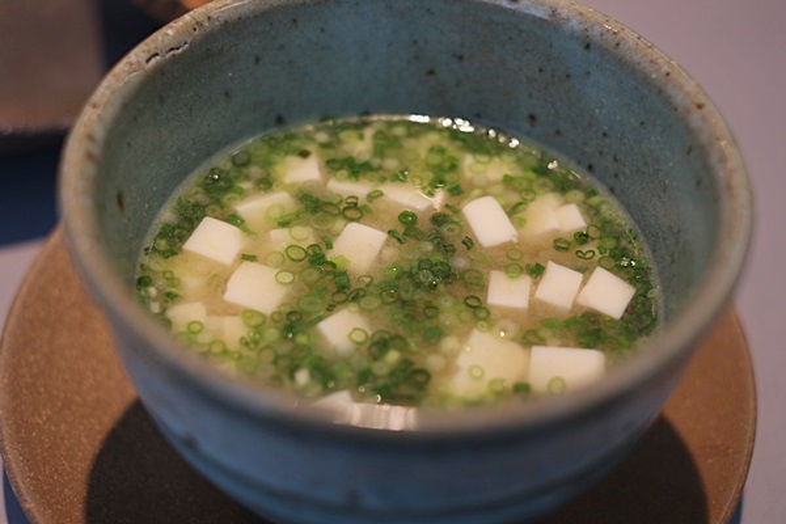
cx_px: 393
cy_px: 262
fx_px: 1157
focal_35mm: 53
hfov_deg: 37.5
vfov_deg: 25.5
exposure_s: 1/90
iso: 640
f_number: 2.8
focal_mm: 35
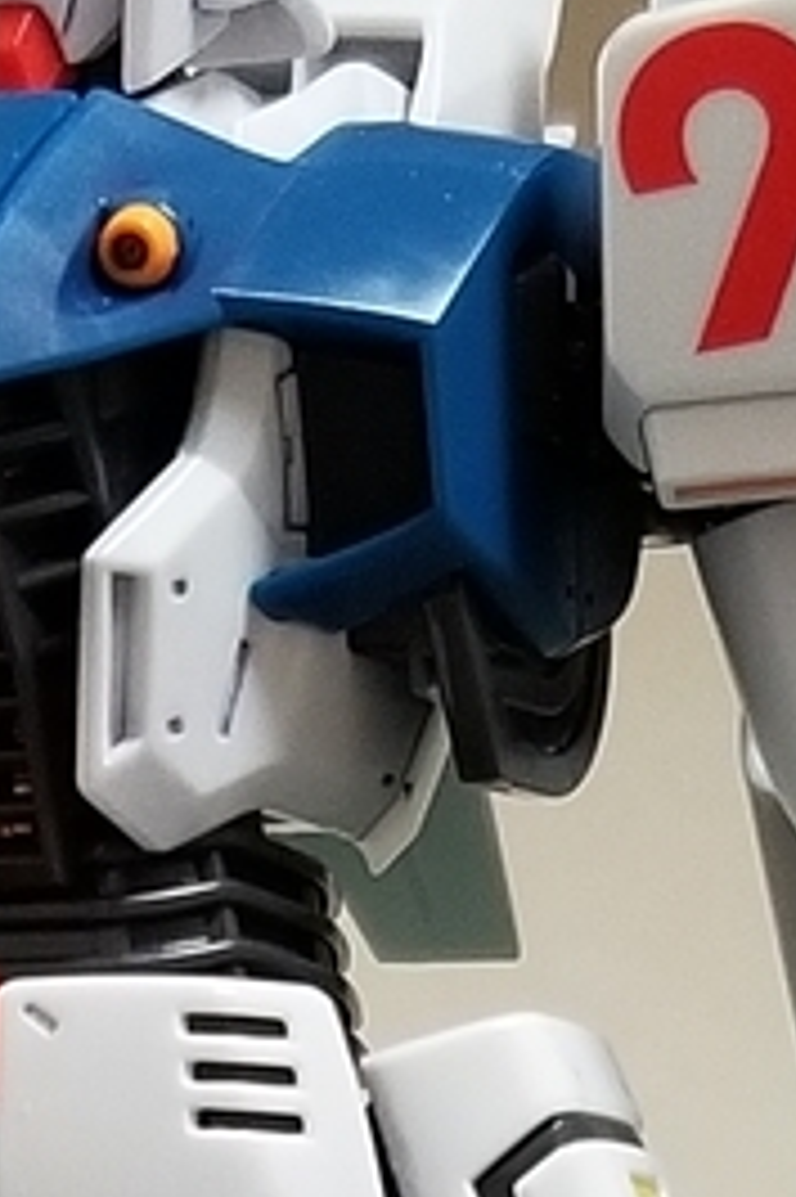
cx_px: 184
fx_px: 4051
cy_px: 2133
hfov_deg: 11.2
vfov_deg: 14.8
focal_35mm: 122
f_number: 1.7
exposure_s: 1/30
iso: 200
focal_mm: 4.25
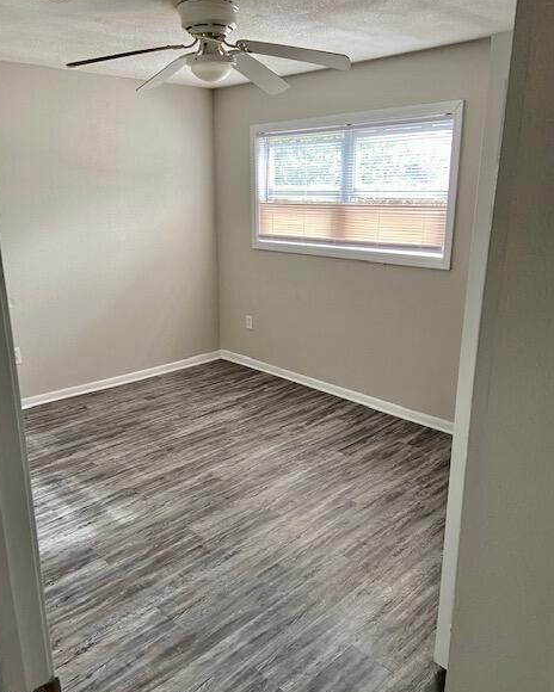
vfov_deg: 62.2
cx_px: 269
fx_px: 574
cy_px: 357
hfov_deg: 51.5
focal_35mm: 28
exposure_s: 1/63
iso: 125
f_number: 1.8
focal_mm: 4.25
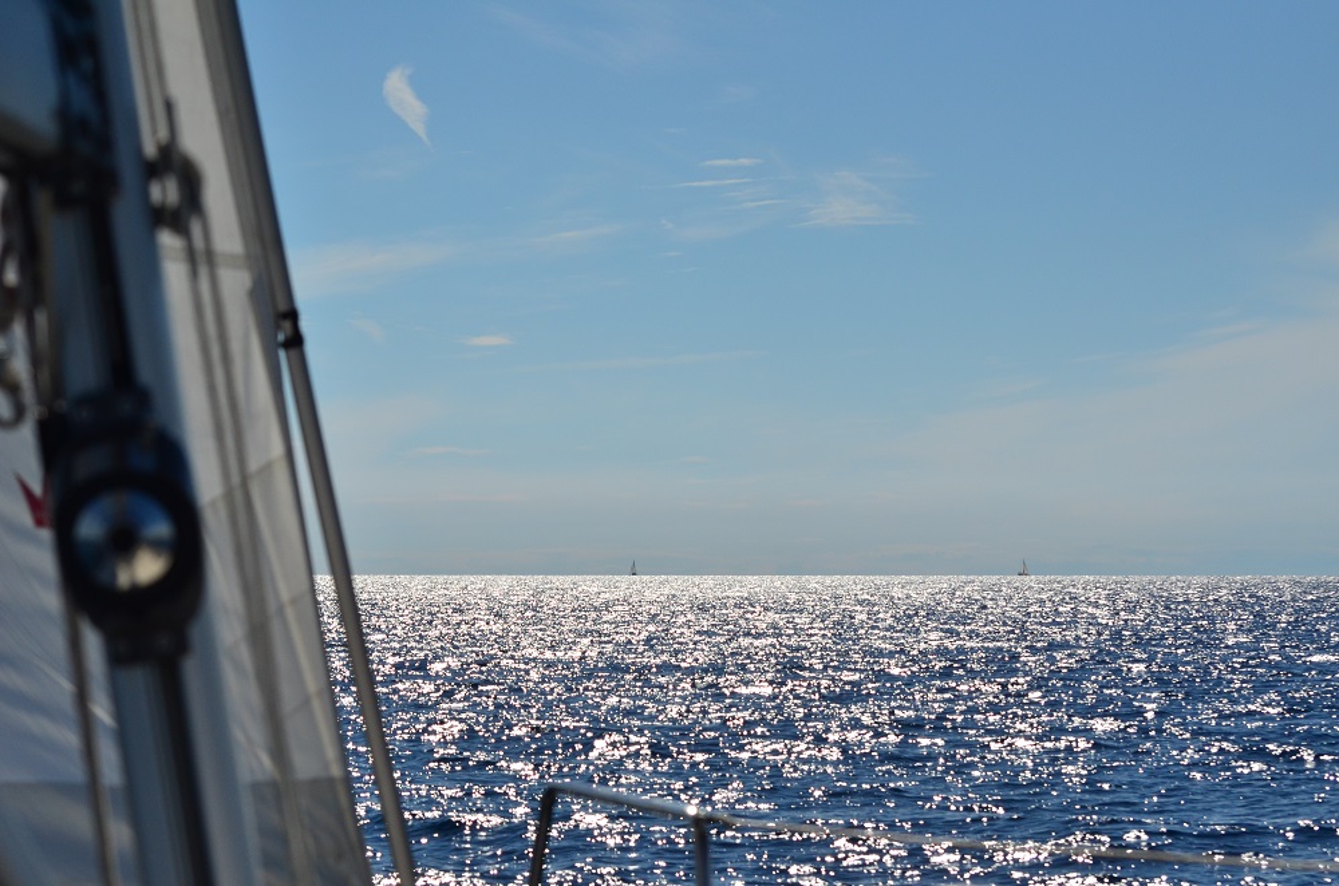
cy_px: 443
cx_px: 670
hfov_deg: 19.5
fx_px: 3897
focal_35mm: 105
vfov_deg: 13.0
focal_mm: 70
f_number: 6.3
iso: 400
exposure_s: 1/8000
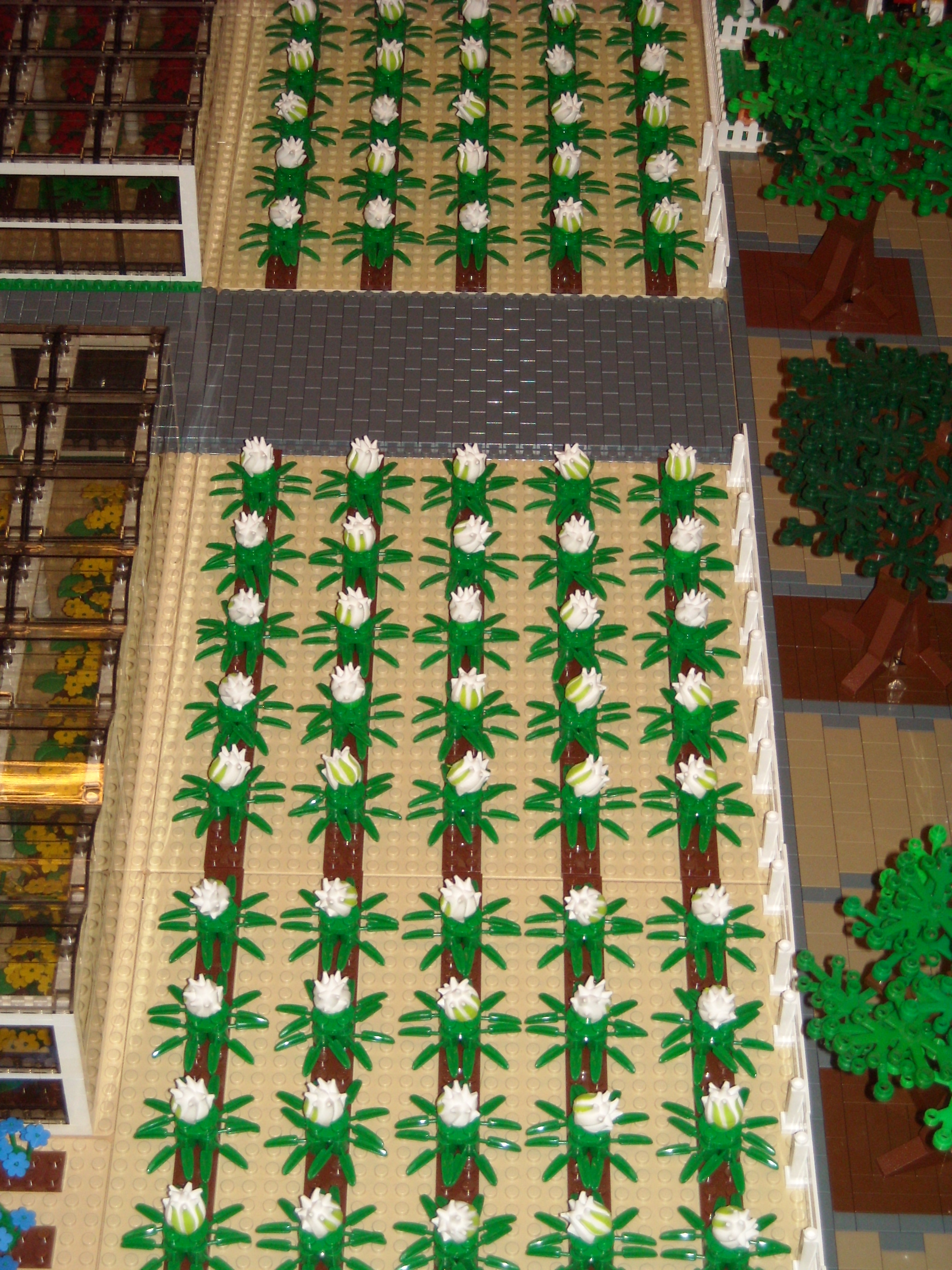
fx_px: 2787
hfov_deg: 19.4
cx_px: 476
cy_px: 635
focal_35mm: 76
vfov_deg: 25.7
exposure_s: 1/60
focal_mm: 12.3
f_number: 3.9
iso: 200
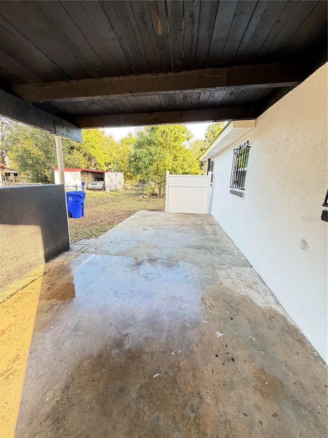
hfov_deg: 85.7
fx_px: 177
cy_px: 219
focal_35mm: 14
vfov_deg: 102.1
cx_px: 164
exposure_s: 1/121
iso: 200
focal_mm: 2.22
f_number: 2.2
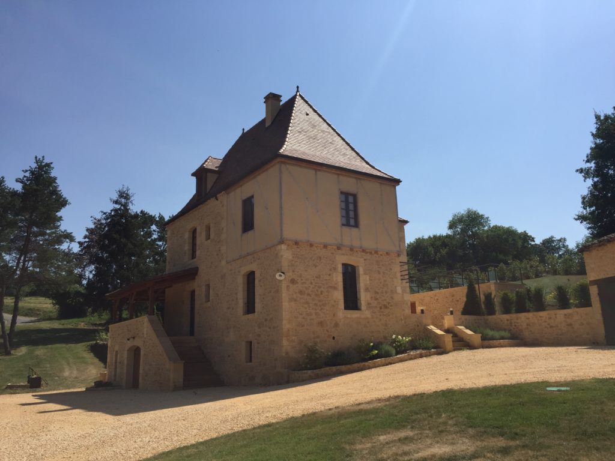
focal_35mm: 29
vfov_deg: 48.2
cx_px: 308
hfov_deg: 61.7
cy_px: 230
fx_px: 515
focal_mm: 4.15
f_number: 2.2
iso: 32
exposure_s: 1/3300
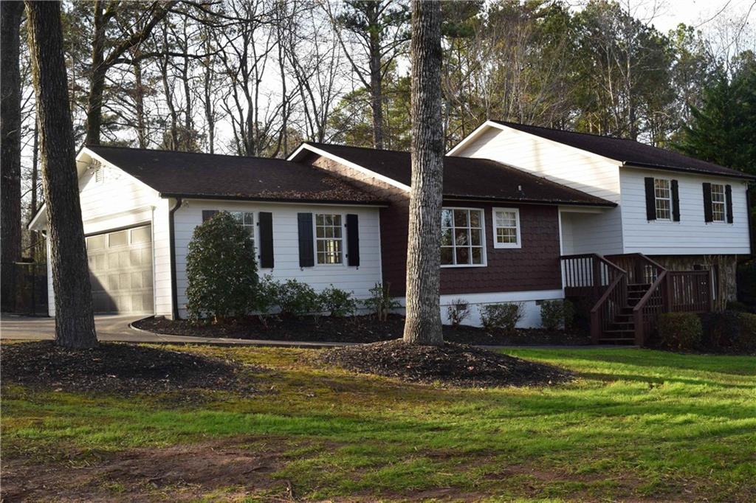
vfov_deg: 30.8
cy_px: 252
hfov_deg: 45.0
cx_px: 378
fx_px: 913
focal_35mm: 44
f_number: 9
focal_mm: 29
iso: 400
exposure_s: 1/125
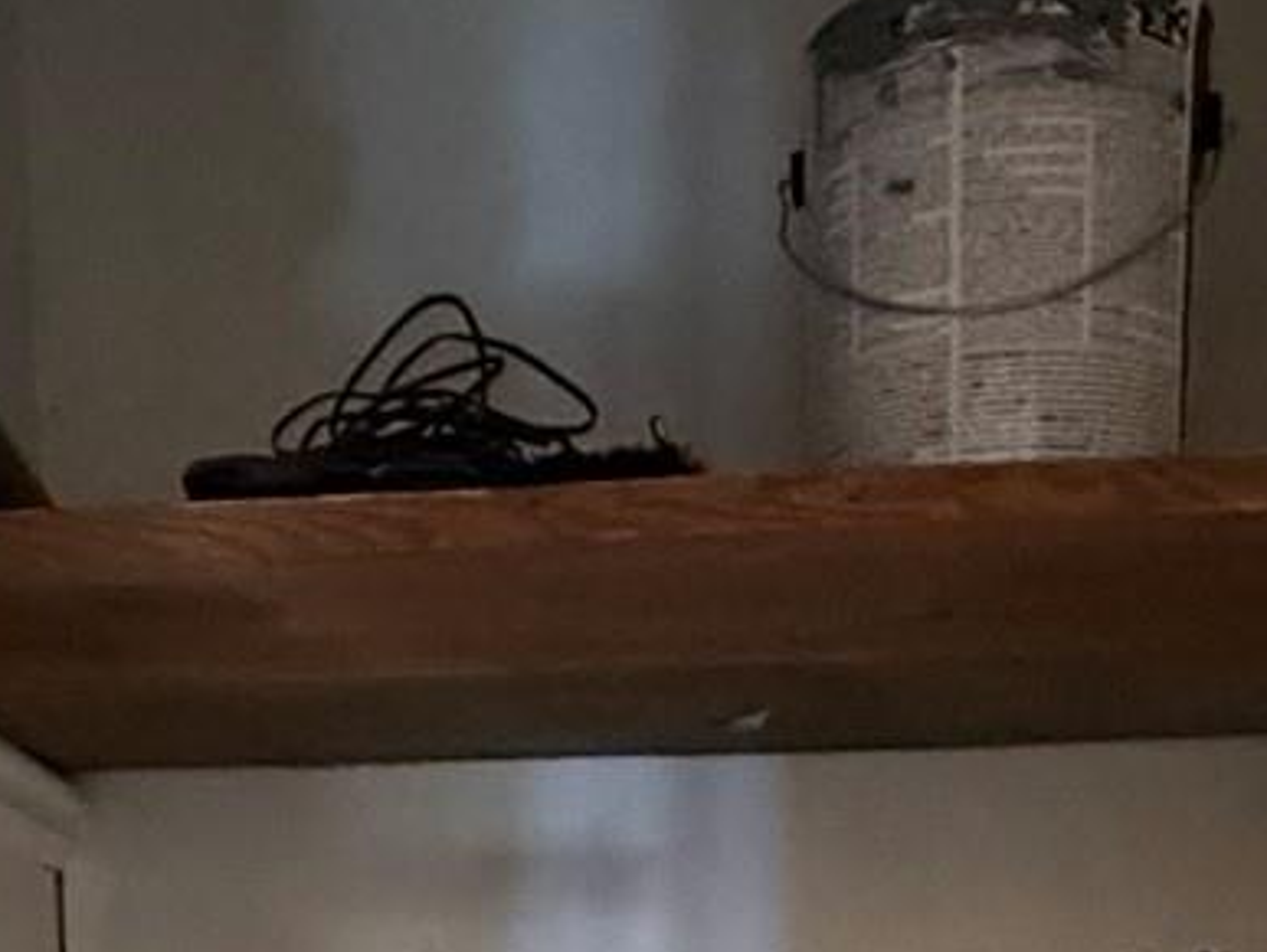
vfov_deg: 15.2
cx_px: 586
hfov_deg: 26.3
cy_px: 2012
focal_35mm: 74
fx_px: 2711
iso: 1000
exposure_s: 1/40
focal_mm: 2.22
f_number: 2.2
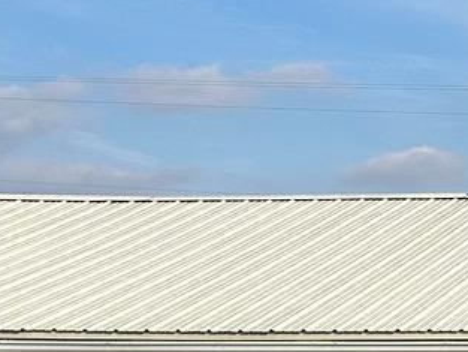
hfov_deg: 12.0
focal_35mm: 157
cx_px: 703
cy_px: 443
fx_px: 2123
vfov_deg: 9.3
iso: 80
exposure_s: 1/6211
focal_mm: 6.86
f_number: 1.78
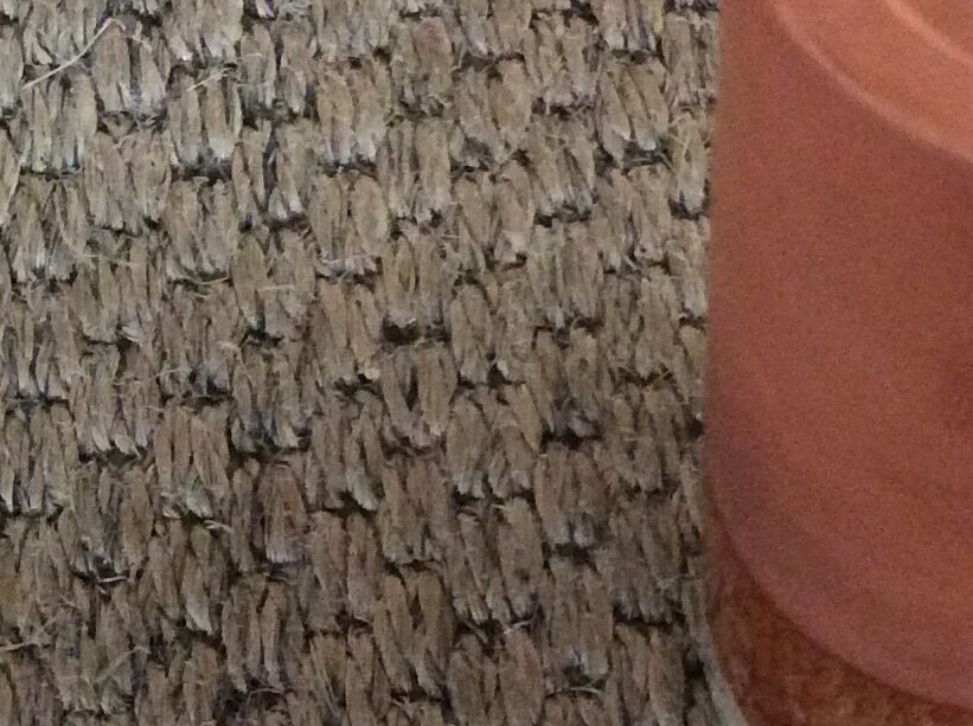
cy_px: 224
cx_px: 902
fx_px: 2834
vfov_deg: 14.6
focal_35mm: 101
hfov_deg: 19.1
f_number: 2.4
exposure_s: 1/17
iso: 250
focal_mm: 3.3
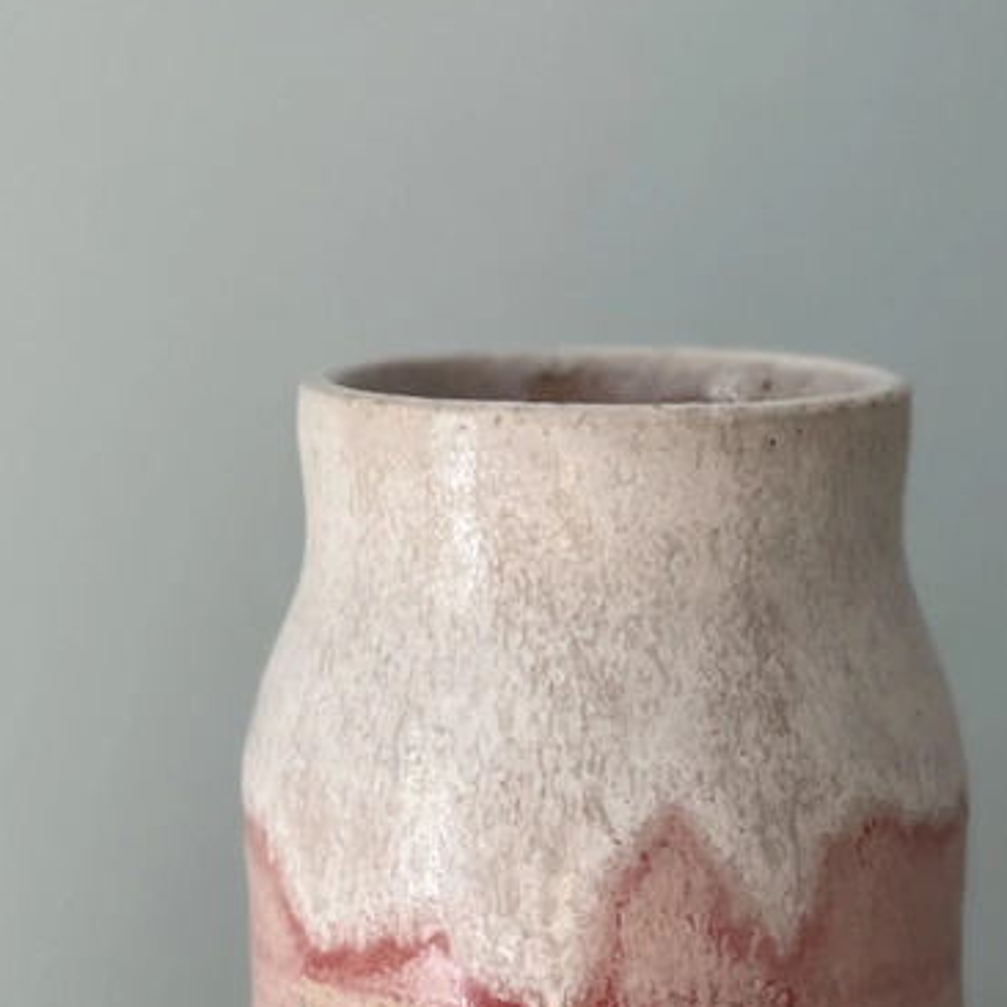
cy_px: 1024
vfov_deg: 12.7
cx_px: 680
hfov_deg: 12.8
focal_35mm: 136
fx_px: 4476
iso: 500
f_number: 2.2
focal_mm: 7.5
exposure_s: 1/24
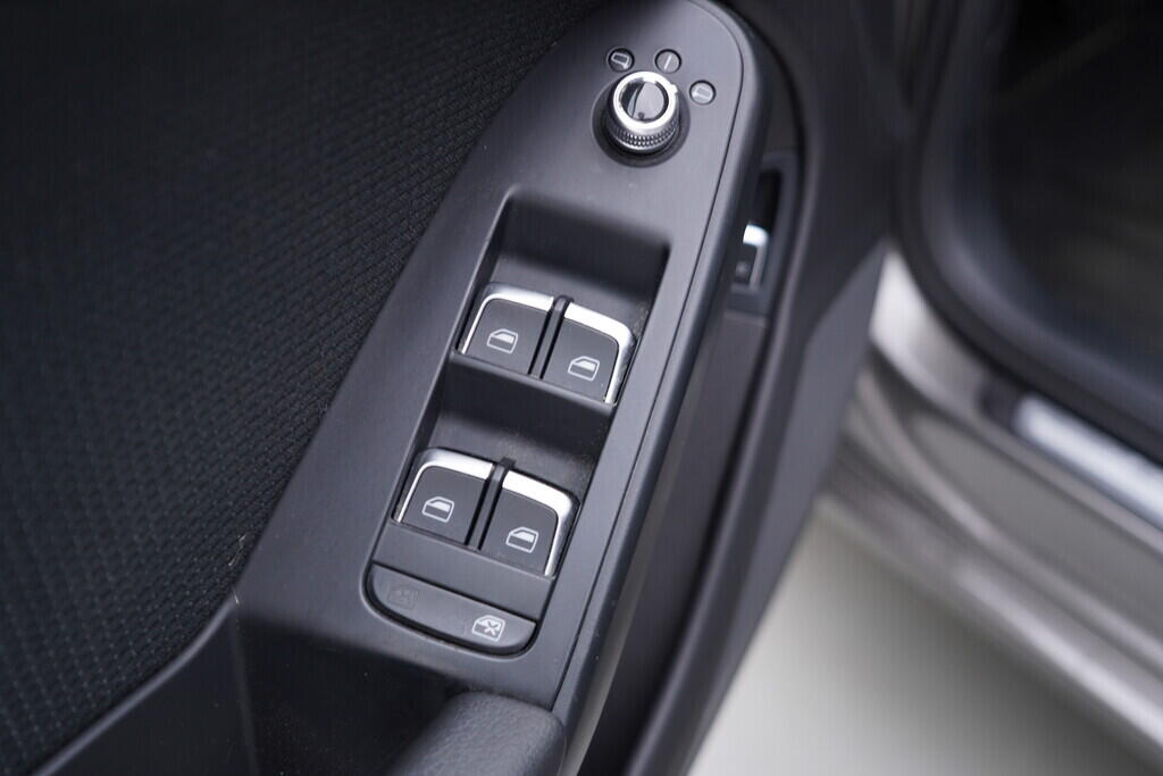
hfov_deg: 53.1
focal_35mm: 36
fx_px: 1163
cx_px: 582
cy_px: 388
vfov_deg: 36.9
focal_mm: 24
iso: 160
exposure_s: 1/40
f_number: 2.8
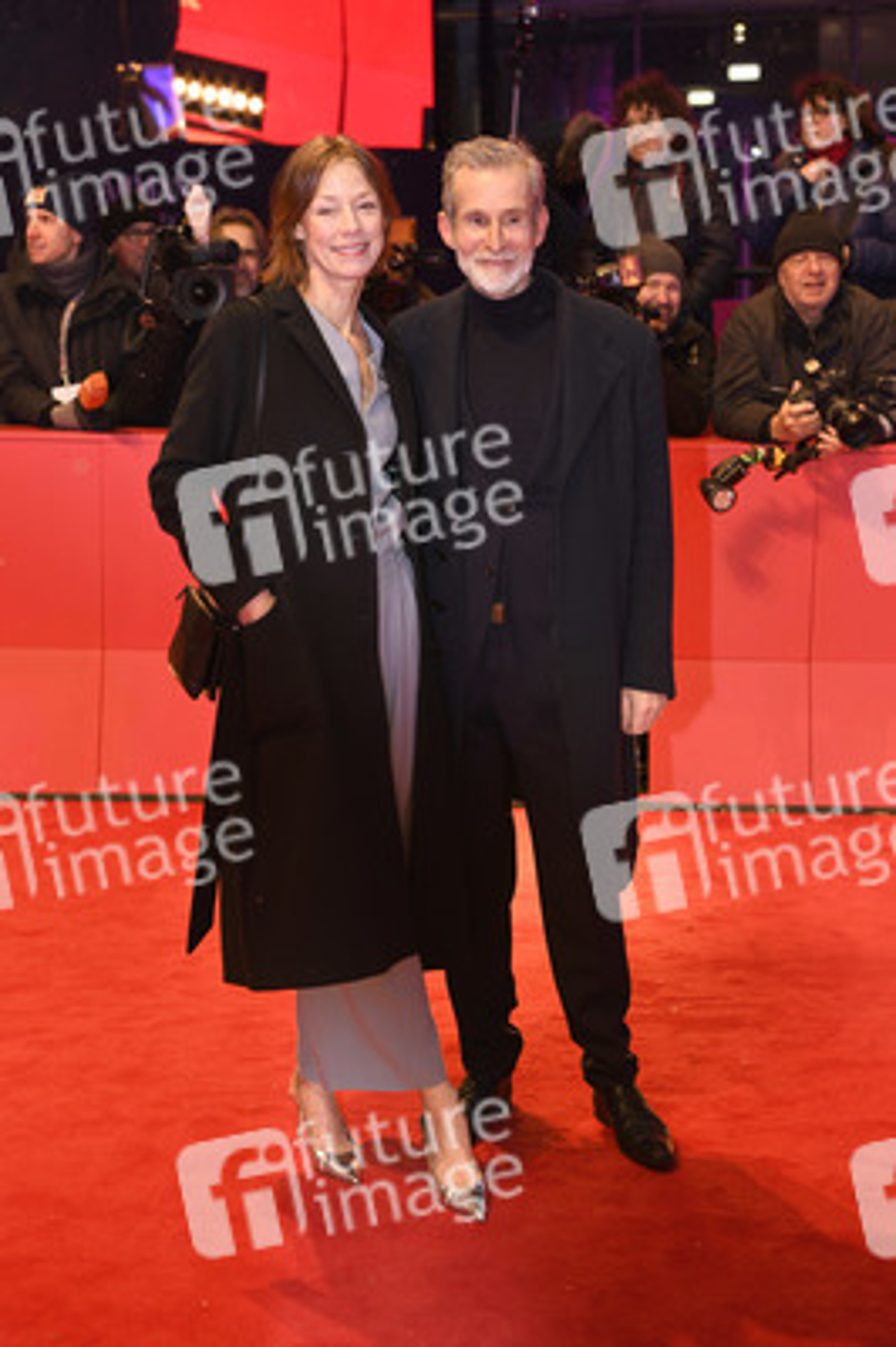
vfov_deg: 39.6
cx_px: 448
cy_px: 674
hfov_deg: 26.9
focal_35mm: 50
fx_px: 1870
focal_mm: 50
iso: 800
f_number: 4
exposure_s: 1/200
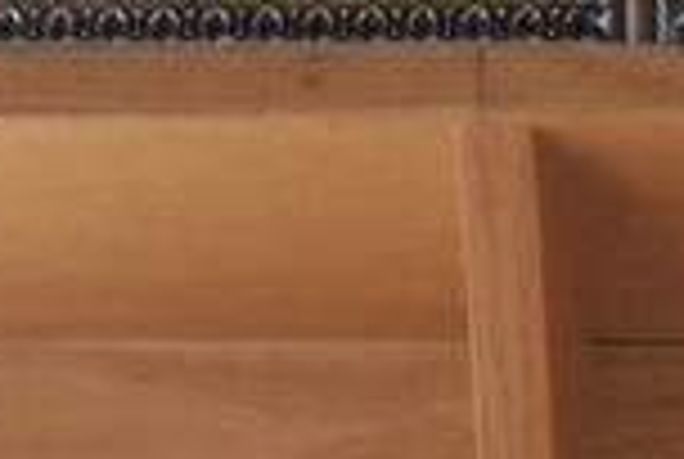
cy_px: -378
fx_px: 6301
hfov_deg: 6.2
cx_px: 513
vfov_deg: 4.1
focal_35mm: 331
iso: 7200
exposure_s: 1/125
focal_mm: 55
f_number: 5.6
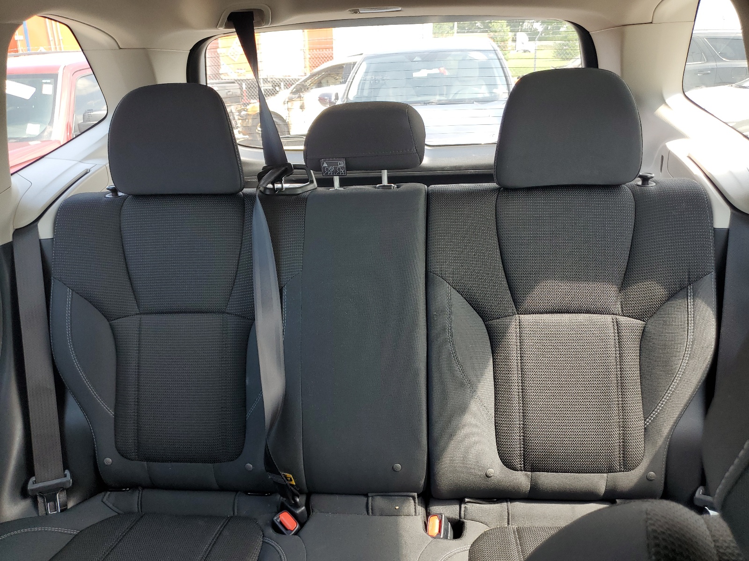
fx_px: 563
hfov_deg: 67.3
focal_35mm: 26
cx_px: 374
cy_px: 280
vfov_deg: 53.1
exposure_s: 1/217
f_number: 1.5
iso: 50
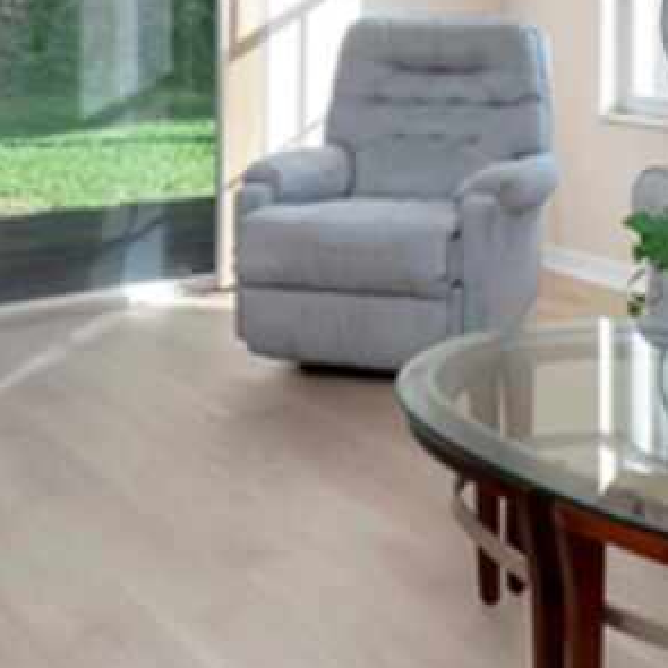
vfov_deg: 26.8
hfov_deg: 26.9
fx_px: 1328
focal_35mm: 61
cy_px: 11
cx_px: 645
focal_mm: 11
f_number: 10
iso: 800
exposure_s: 1/160
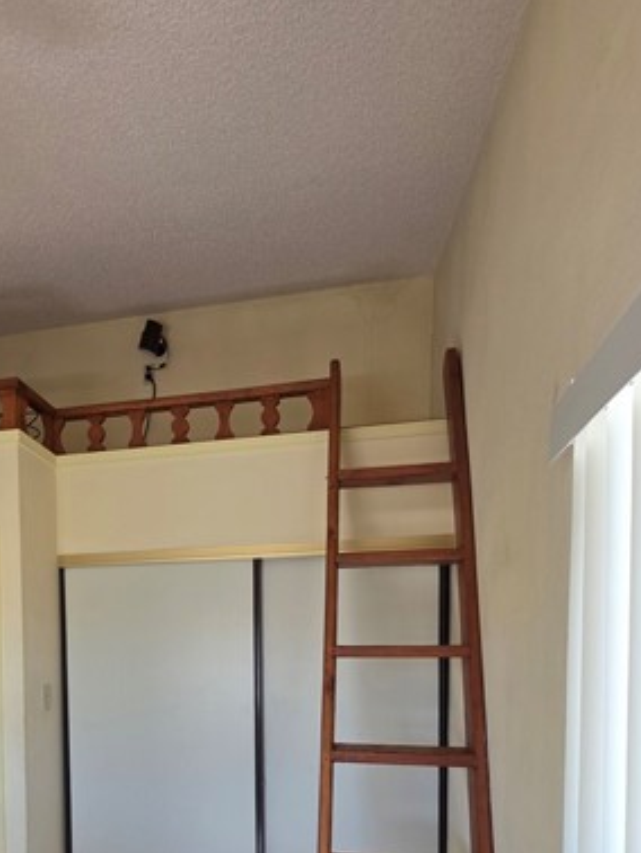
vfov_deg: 69.3
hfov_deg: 59.8
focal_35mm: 22
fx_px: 543
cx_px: 217
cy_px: 677
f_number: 1.9
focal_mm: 2.2
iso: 125
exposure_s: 1/359
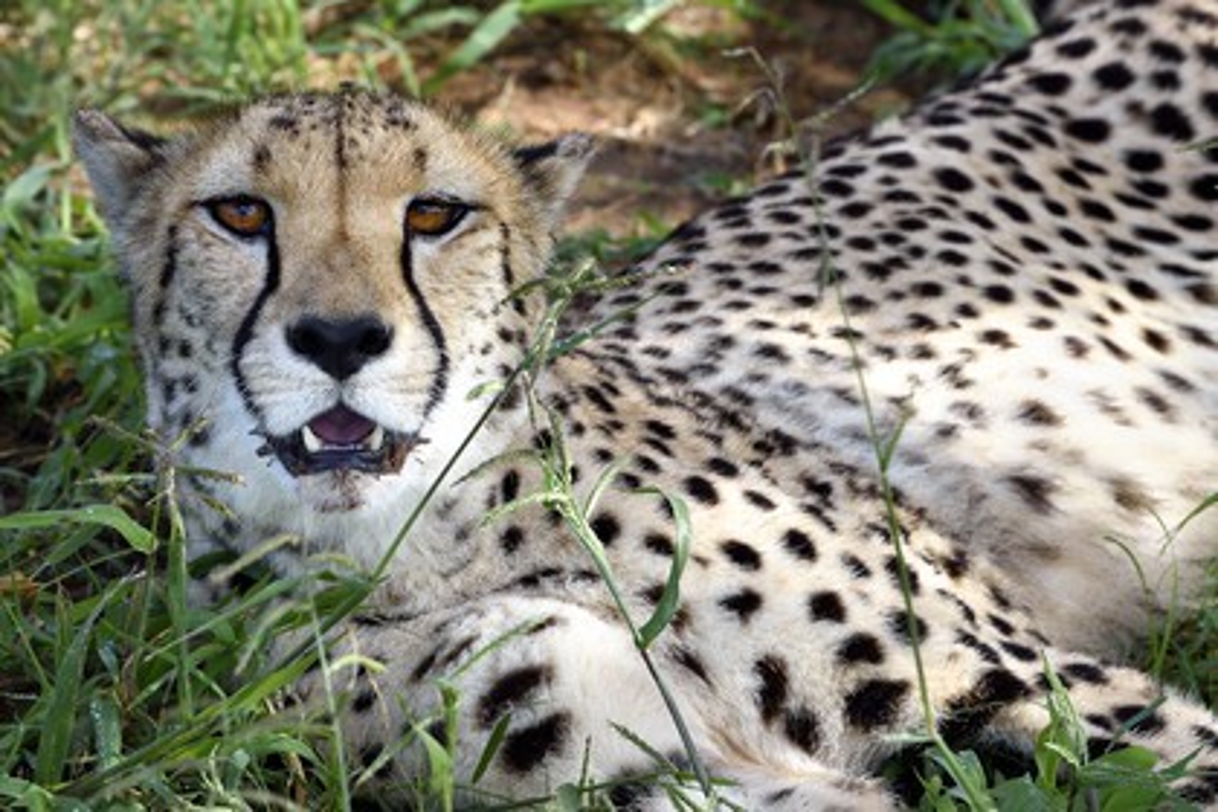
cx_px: 609
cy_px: 406
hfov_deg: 10.3
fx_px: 6766
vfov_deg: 6.9
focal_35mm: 200
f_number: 10
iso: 400
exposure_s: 1/400
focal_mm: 200
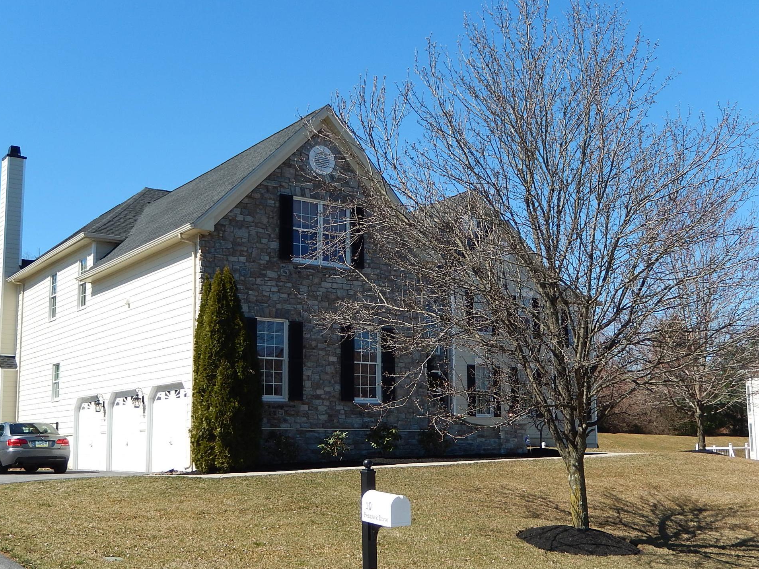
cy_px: 298
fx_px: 965
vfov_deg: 32.9
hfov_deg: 42.9
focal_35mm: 44
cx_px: 357
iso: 125
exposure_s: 1/800
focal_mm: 7.3
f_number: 4.2
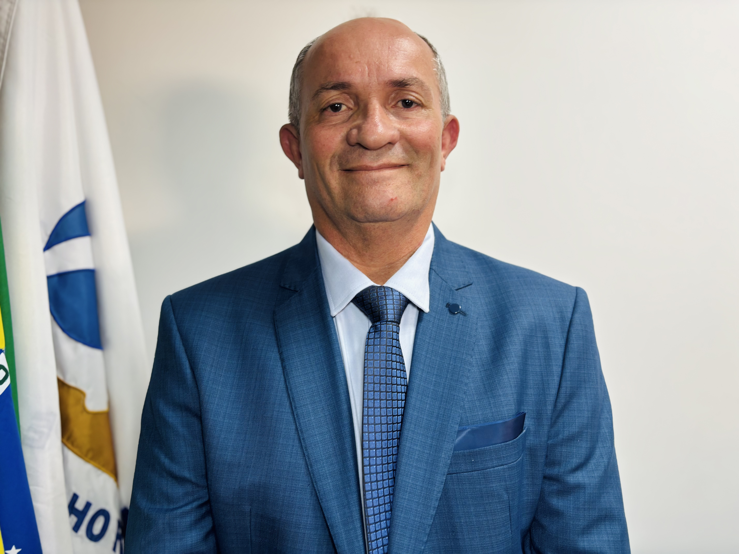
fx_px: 555
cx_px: 370
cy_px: 277
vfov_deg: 53.1
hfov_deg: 67.3
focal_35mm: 26
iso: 100
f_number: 1.6
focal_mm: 5.96
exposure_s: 1/60
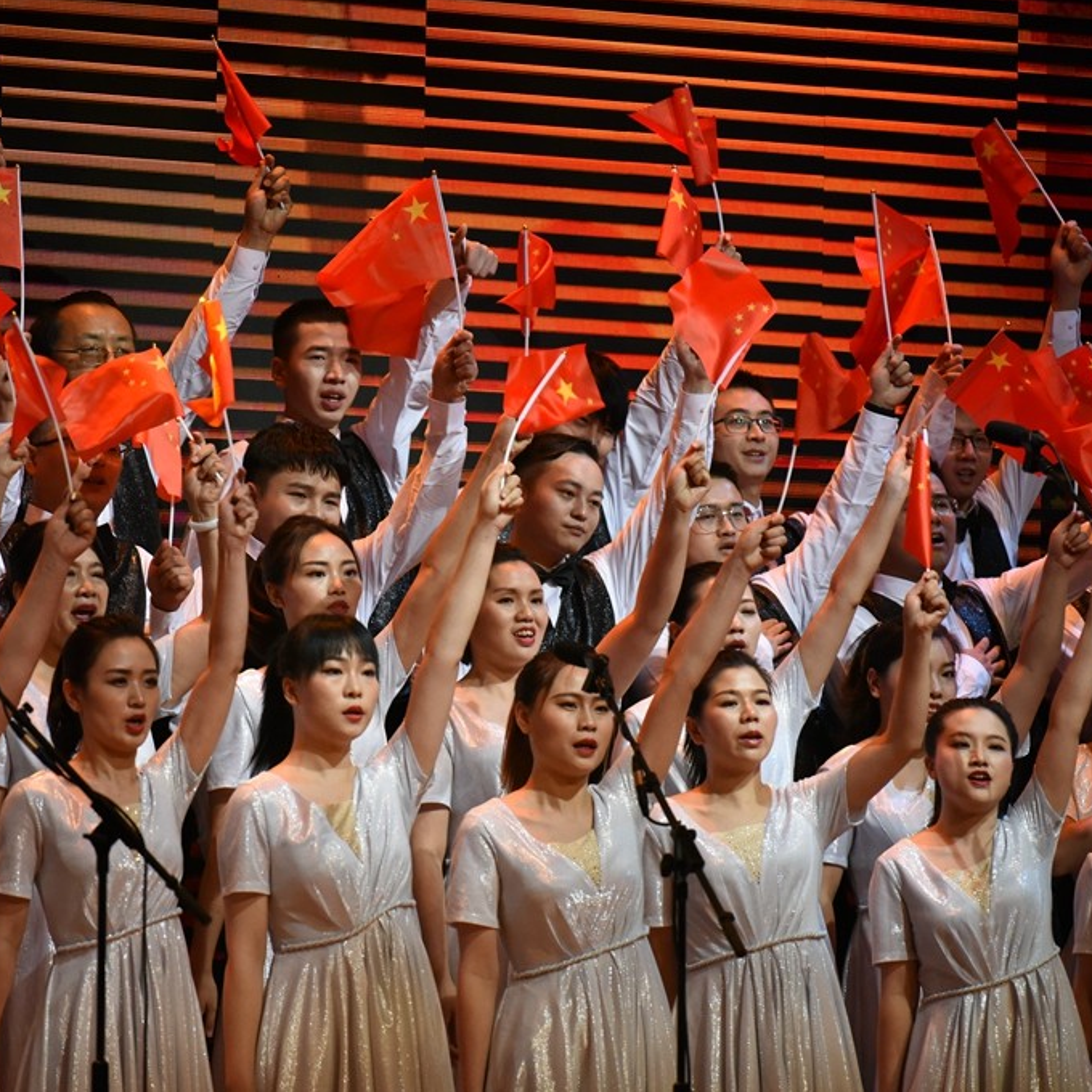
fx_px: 9137
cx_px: 443
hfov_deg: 6.8
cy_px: 545
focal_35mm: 256
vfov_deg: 6.8
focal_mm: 200
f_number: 2.8
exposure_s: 1/4000
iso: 3200
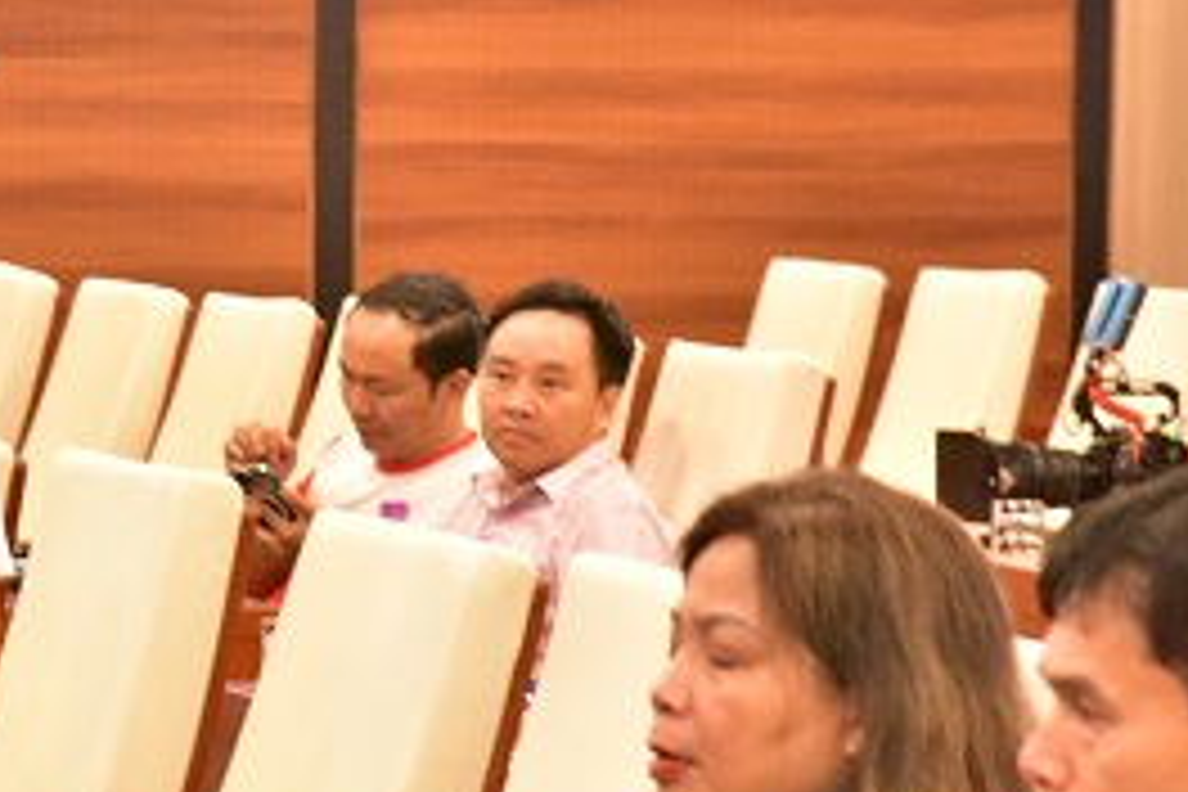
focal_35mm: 273
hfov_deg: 7.5
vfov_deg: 5.0
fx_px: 9008
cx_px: 99
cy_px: 356
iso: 10000
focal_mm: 120
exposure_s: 1/125
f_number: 8
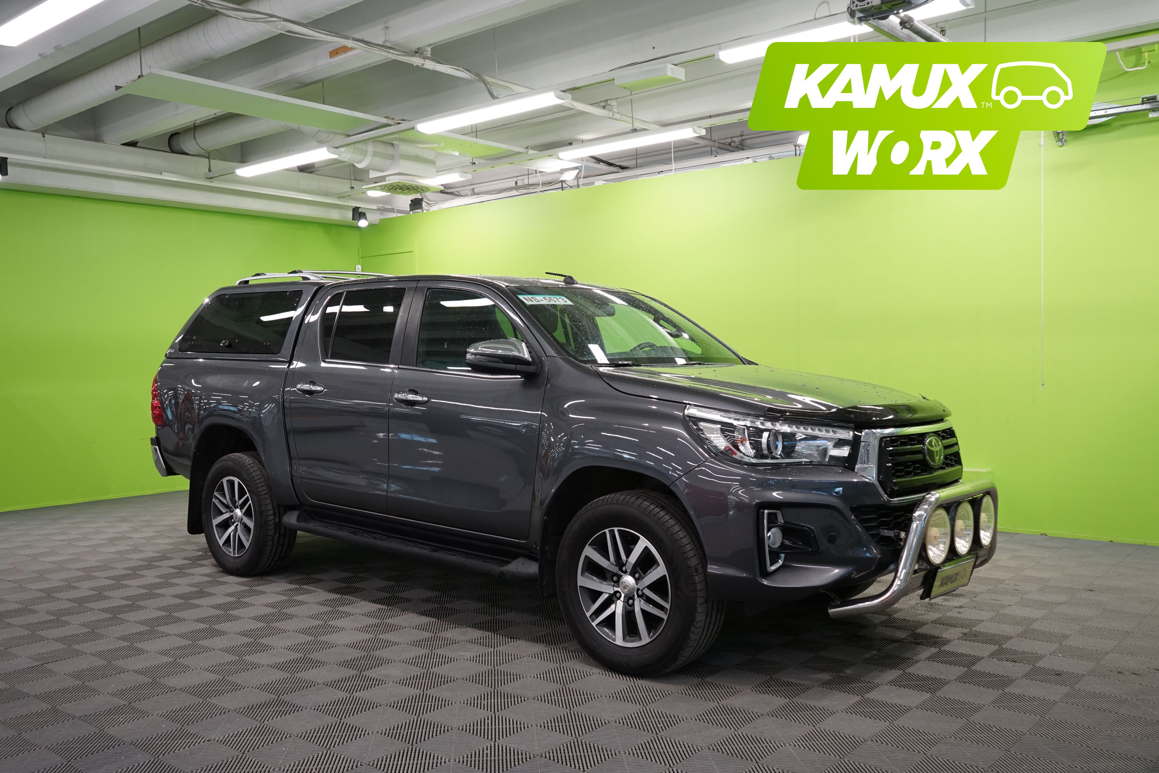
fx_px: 966
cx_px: 580
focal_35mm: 30
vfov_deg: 43.6
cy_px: 386
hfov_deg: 61.9
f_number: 5.6
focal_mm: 30
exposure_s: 1/80
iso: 1000
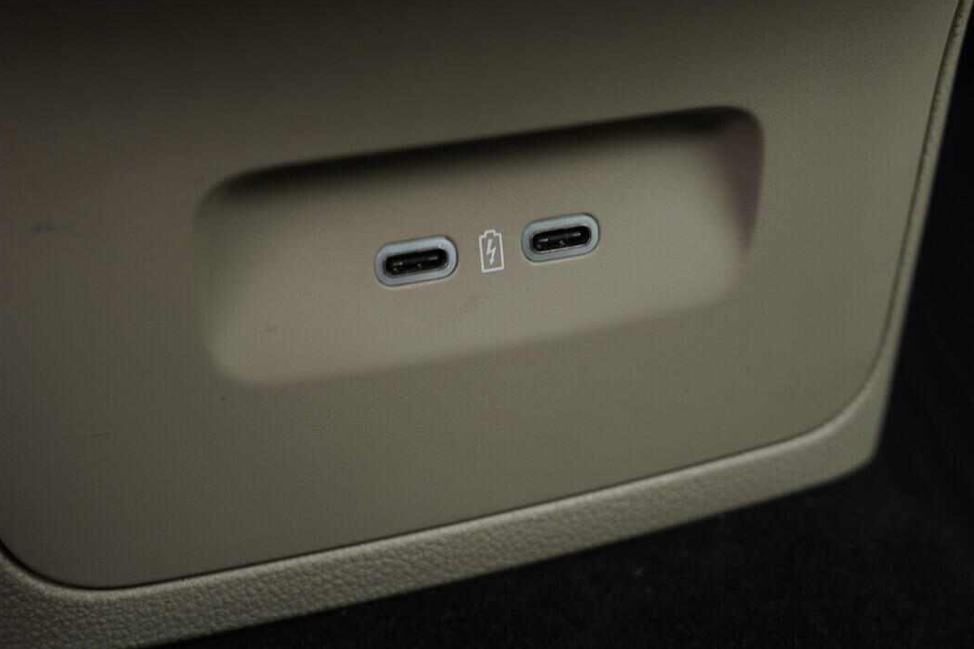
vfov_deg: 27.5
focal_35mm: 49
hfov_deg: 40.3
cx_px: 459
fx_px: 1325
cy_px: 292
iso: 200
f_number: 3.2
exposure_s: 1/30
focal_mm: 24
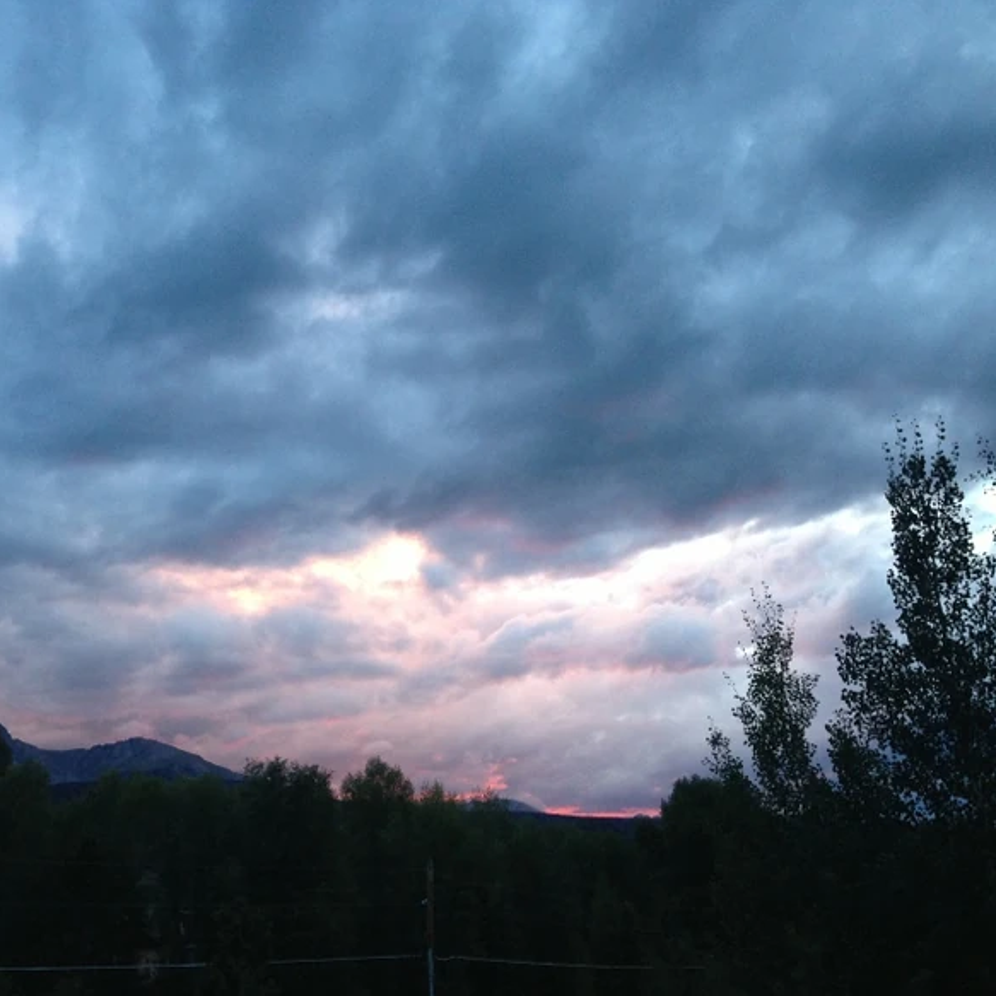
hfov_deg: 41.7
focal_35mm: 40
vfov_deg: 41.9
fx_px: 1302
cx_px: 408
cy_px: 511
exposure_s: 1/20
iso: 100
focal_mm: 4.13
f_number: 2.4
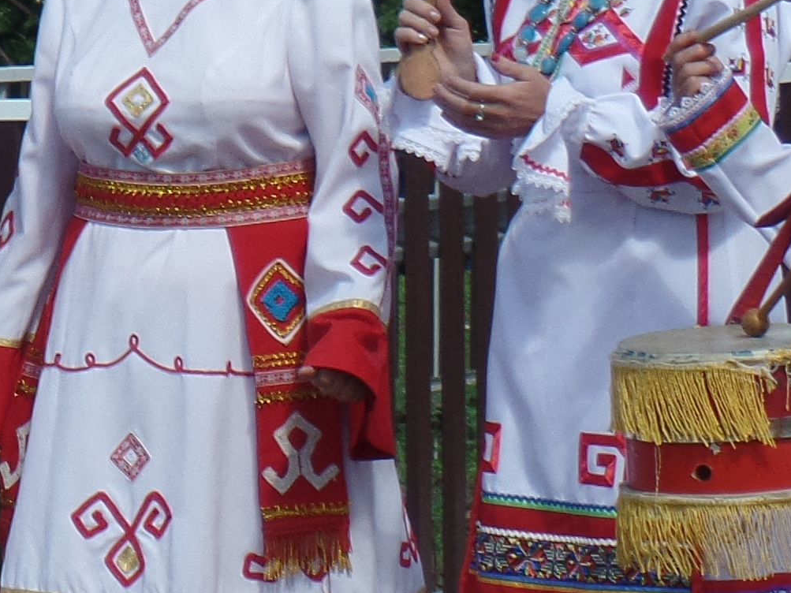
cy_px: 367
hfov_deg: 6.6
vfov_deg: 5.1
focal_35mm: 294
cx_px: -614
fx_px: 6717
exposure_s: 1/500
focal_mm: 11.4
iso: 80
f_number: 3.6
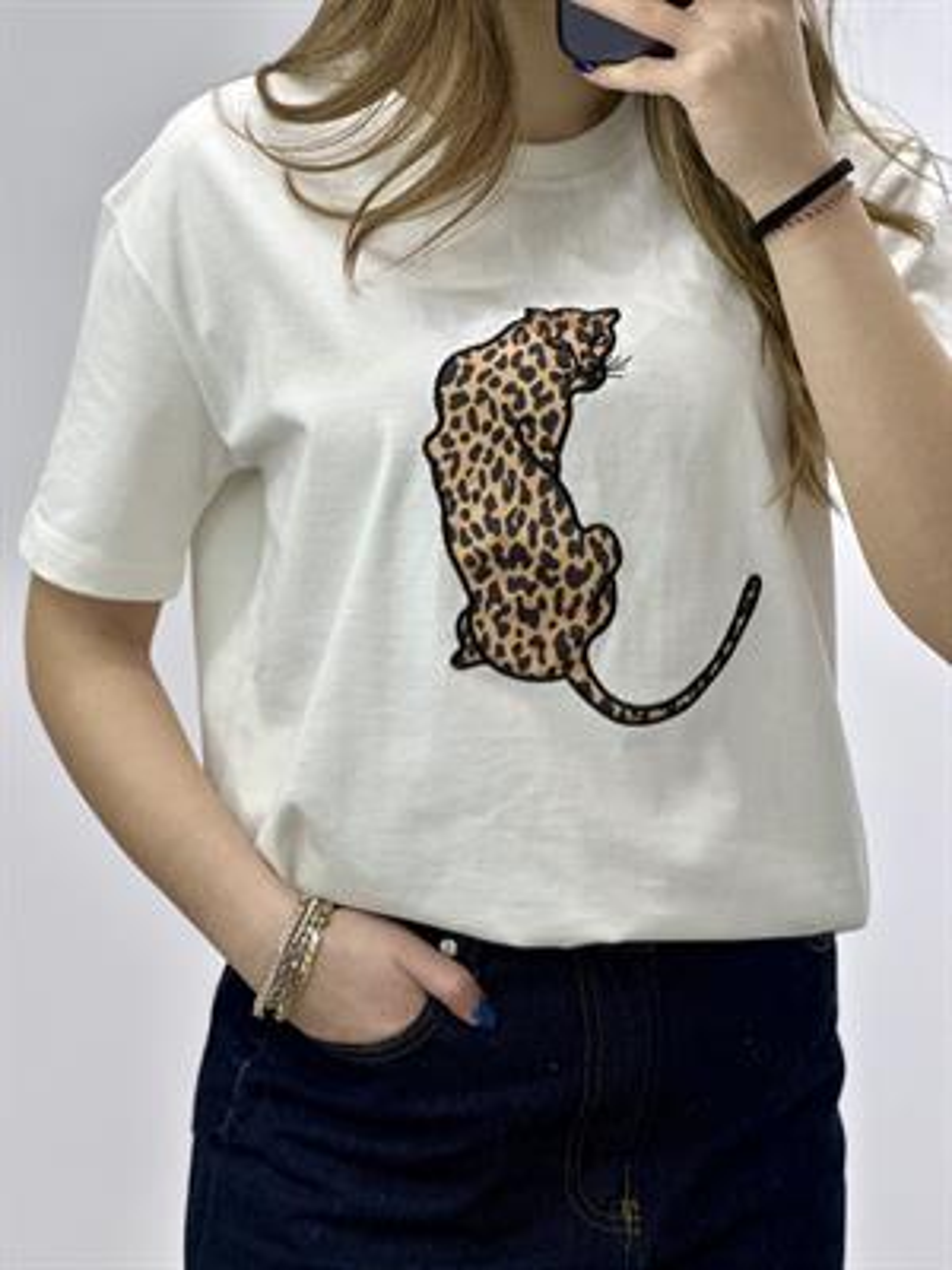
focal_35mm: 77
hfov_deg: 19.1
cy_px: 635
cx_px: 476
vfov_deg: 25.3
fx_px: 2824
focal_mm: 9
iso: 64
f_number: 2.8
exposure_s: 1/100
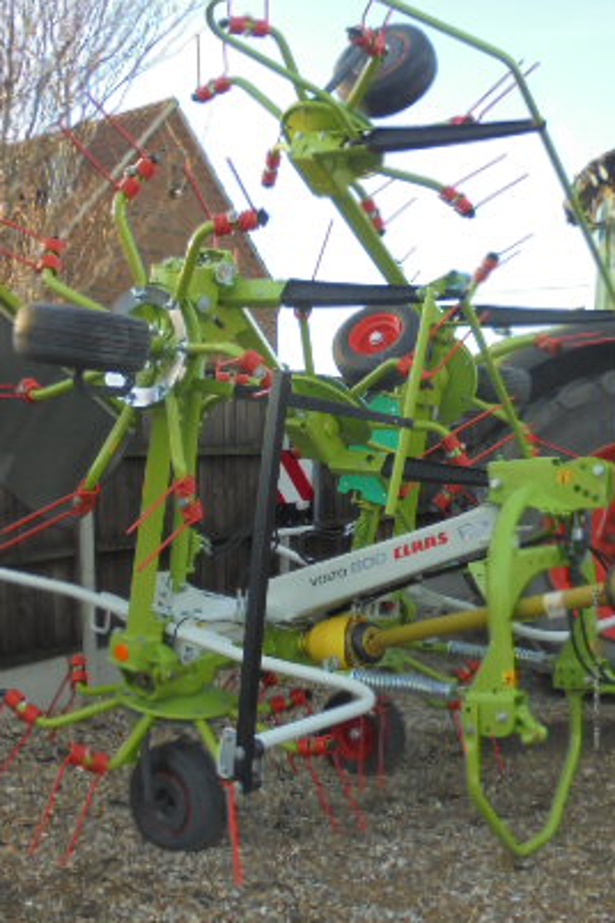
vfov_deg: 45.4
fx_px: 1102
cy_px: 457
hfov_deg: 31.2
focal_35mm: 43
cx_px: 294
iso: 100
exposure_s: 1/125
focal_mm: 4.6
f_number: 3.5
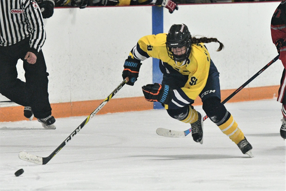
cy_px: 96
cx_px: 143
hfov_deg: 7.6
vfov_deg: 5.1
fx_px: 2145
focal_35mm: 270
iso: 8000
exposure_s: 1/1000
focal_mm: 180
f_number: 4
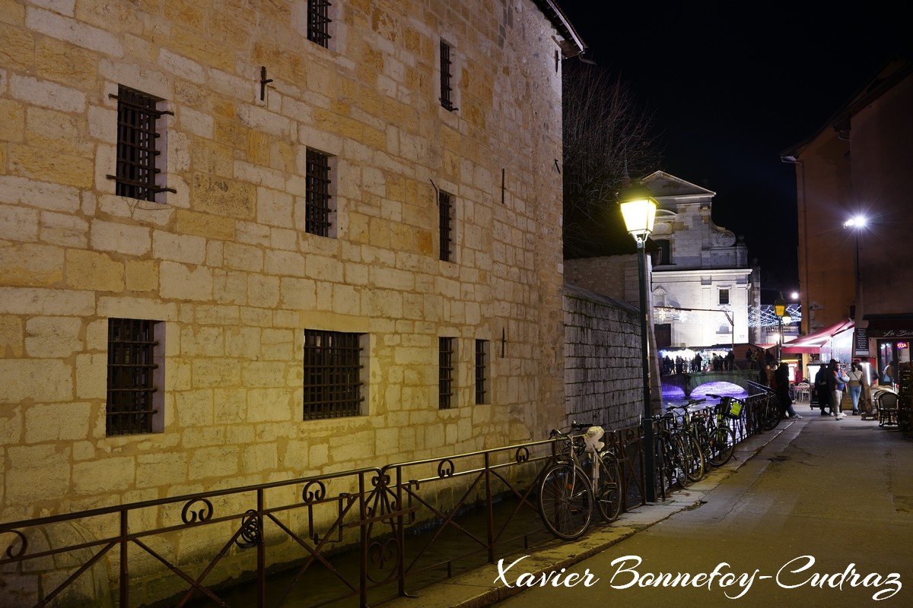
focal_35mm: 34
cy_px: 304
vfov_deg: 38.9
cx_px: 456
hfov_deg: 55.8
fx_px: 862
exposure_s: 1/6
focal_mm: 34
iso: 800
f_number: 5
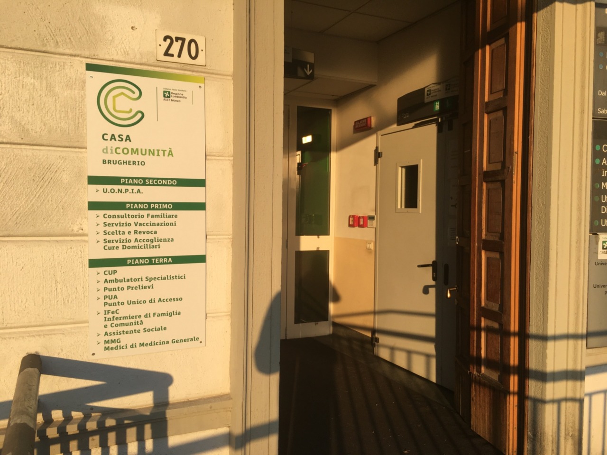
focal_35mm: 29
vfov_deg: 48.2
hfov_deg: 61.7
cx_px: 304
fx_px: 509
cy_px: 228
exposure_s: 1/1241
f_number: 2.2
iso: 25
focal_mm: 4.15
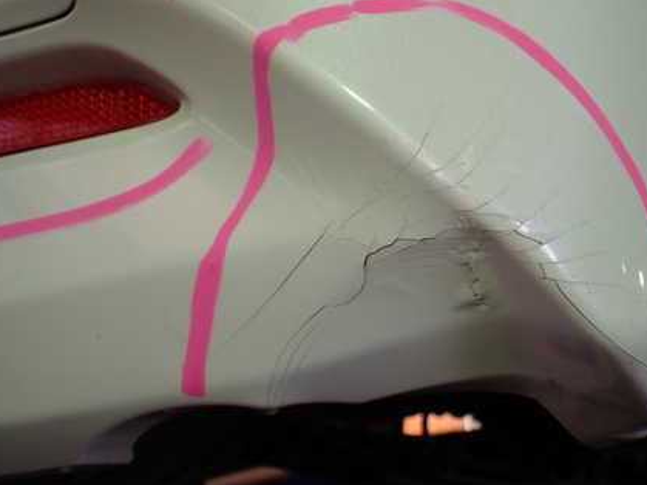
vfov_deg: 33.5
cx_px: 429
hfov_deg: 43.3
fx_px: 803
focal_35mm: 43
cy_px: 196
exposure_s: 1/125
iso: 160
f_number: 2.3
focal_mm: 5.4
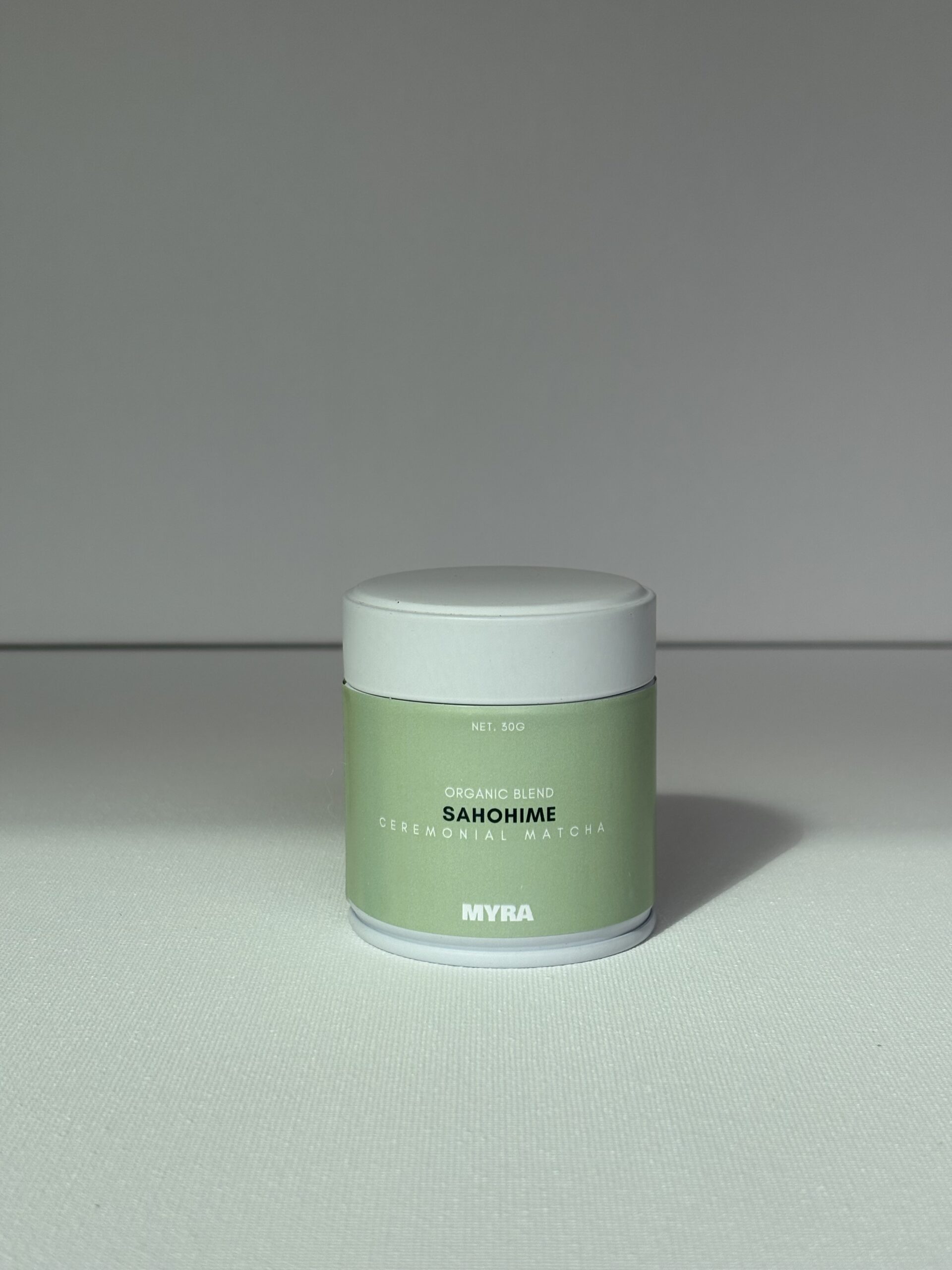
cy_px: 635
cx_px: 476
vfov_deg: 36.8
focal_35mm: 52
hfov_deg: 28.0
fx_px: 1907
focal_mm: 5.96
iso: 32
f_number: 1.6
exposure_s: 1/1709
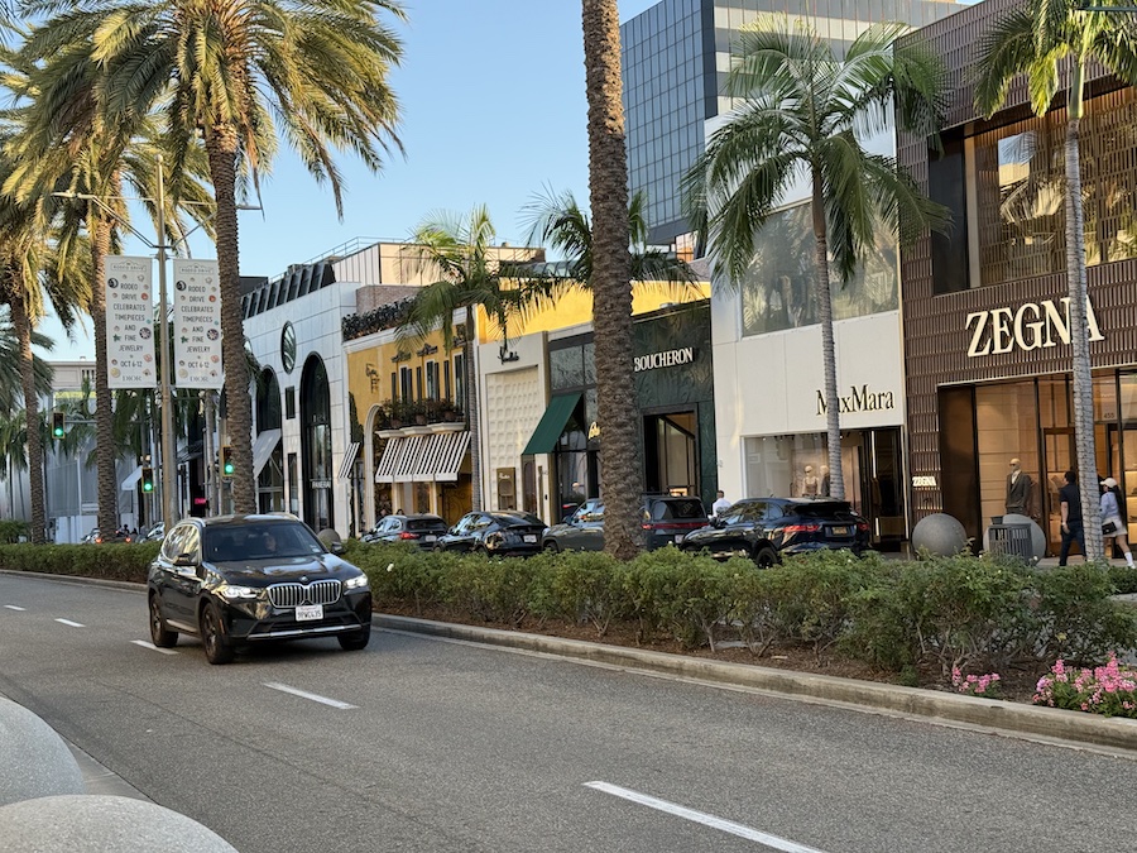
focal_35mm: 48
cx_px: 568
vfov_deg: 30.3
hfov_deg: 39.7
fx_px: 1577
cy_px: 426
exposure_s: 1/472
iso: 64
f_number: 1.78
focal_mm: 6.76
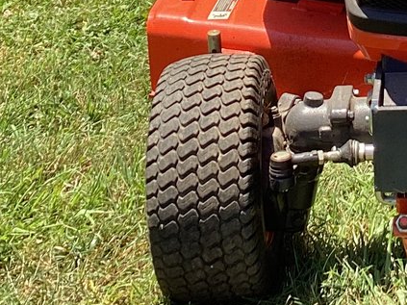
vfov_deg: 12.7
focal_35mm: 111
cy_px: -153
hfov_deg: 17.1
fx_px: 1305
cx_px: 450
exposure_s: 1/317
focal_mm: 3.3
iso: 25
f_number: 2.4
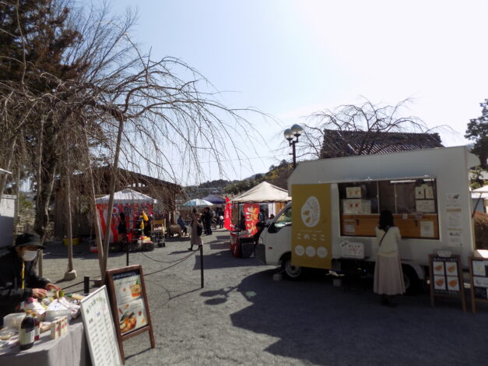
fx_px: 324
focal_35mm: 23
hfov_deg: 73.9
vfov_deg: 58.9
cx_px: 244
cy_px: 183
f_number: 3.1
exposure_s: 1/1250
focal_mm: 4
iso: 80
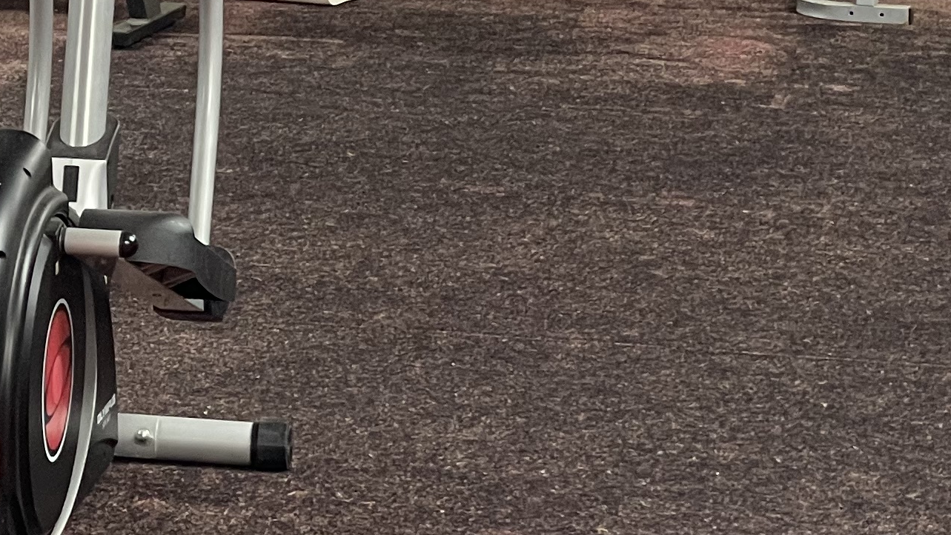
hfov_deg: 11.9
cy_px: 44
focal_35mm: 178
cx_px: -116
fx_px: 4489
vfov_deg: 6.8
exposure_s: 1/99
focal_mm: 6
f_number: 2
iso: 200
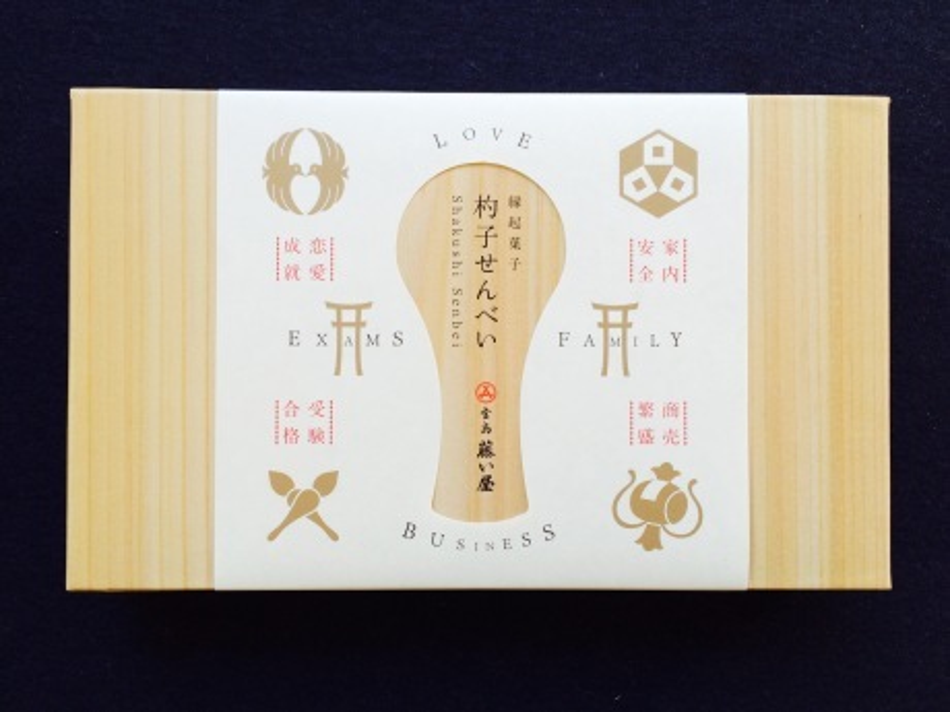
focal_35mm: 29
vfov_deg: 48.2
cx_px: 475
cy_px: 356
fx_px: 796
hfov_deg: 61.7
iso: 40
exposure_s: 1/120
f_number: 2.2
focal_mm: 4.15
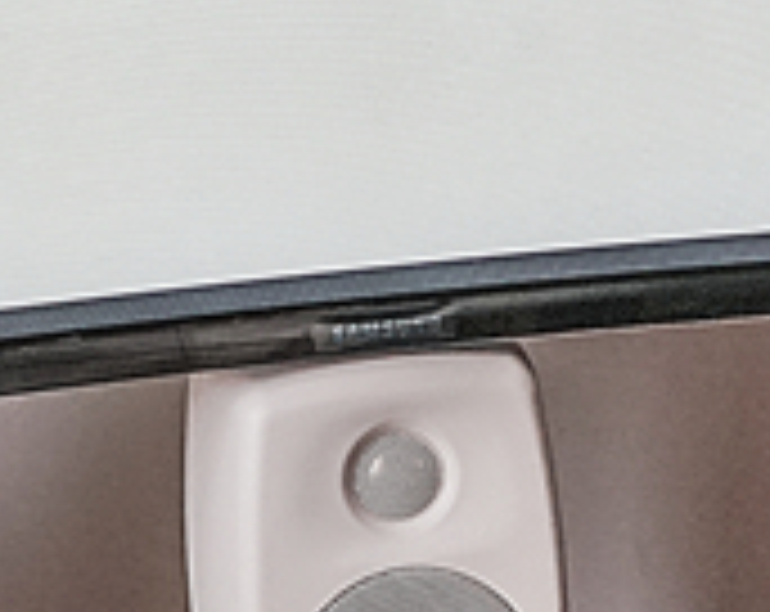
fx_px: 3433
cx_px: 261
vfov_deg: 10.2
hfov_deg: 12.8
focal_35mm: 151
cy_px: 394
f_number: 3.5
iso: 800
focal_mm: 28
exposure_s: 1/400
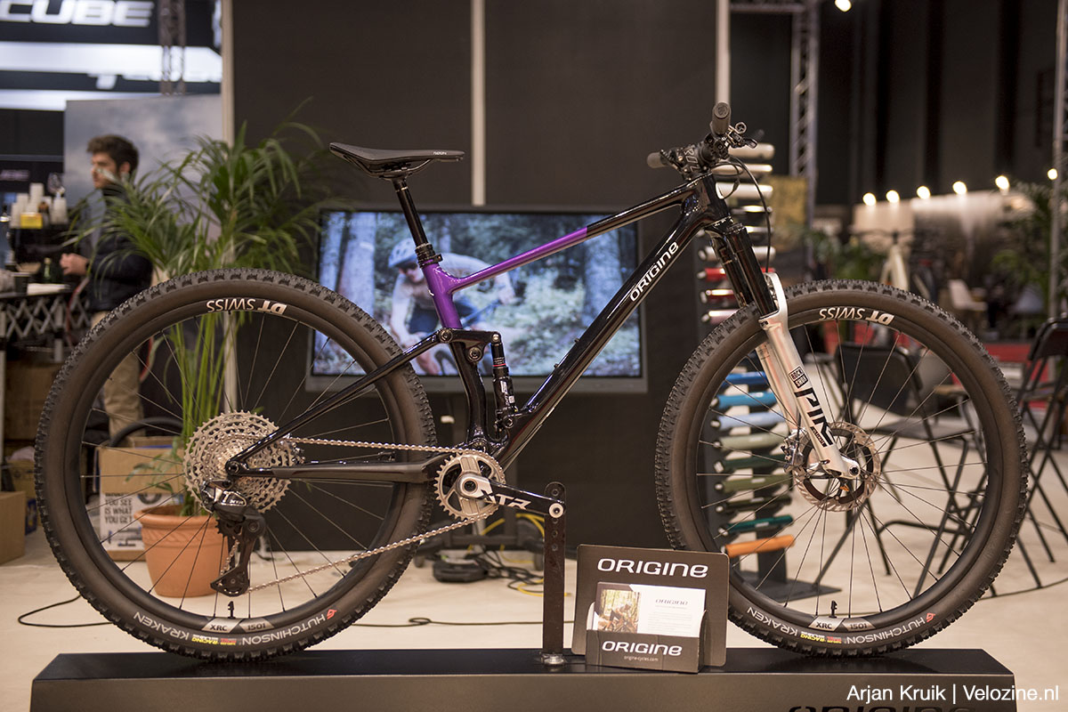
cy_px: 356
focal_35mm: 52
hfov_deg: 38.2
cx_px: 534
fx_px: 1543
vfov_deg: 26.0
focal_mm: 52
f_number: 2.8
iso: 640
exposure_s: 1/320
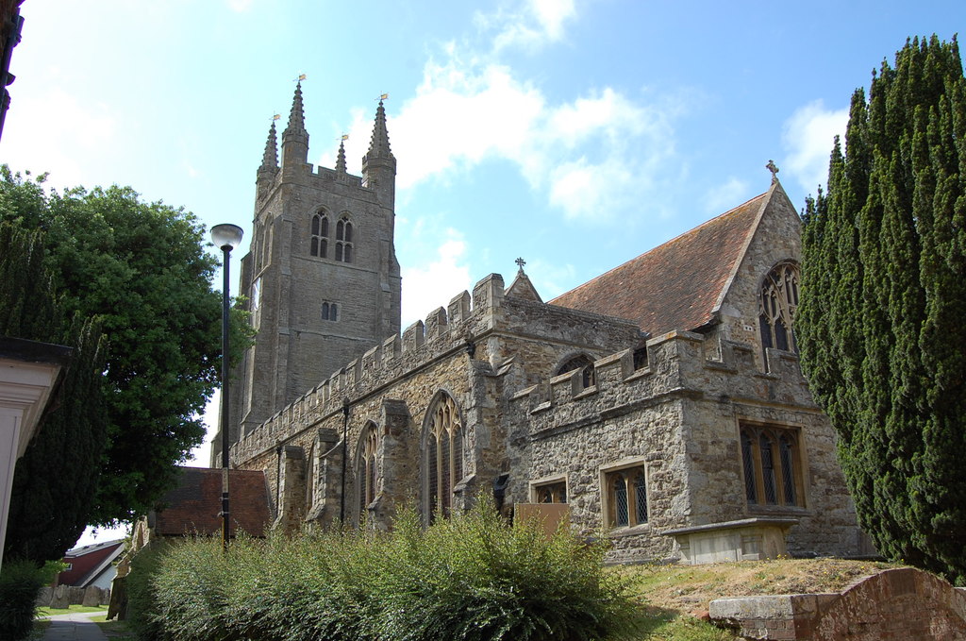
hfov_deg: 62.0
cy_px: 320
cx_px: 483
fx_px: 804
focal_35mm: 30
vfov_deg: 43.5
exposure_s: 1/250
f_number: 9
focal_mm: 20
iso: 200
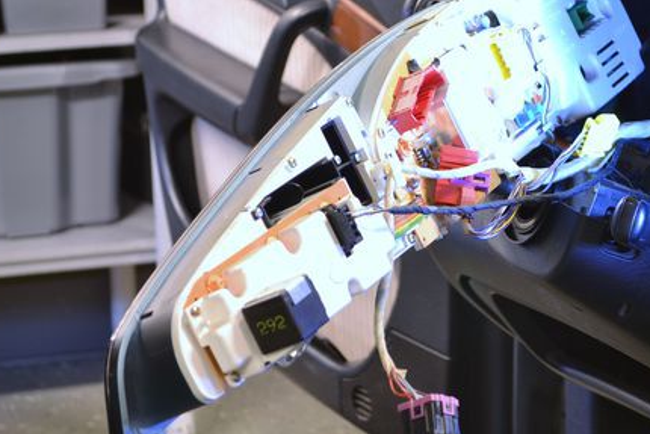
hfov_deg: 16.6
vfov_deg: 11.2
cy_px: 176
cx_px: 464
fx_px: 2217
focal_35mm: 123
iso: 100
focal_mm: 55
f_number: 5.6
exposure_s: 2
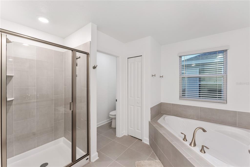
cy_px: 84
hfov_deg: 104.3
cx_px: 125
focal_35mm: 14
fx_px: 97
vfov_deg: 81.2
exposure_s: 1/20
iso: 400
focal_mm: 14
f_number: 6.3
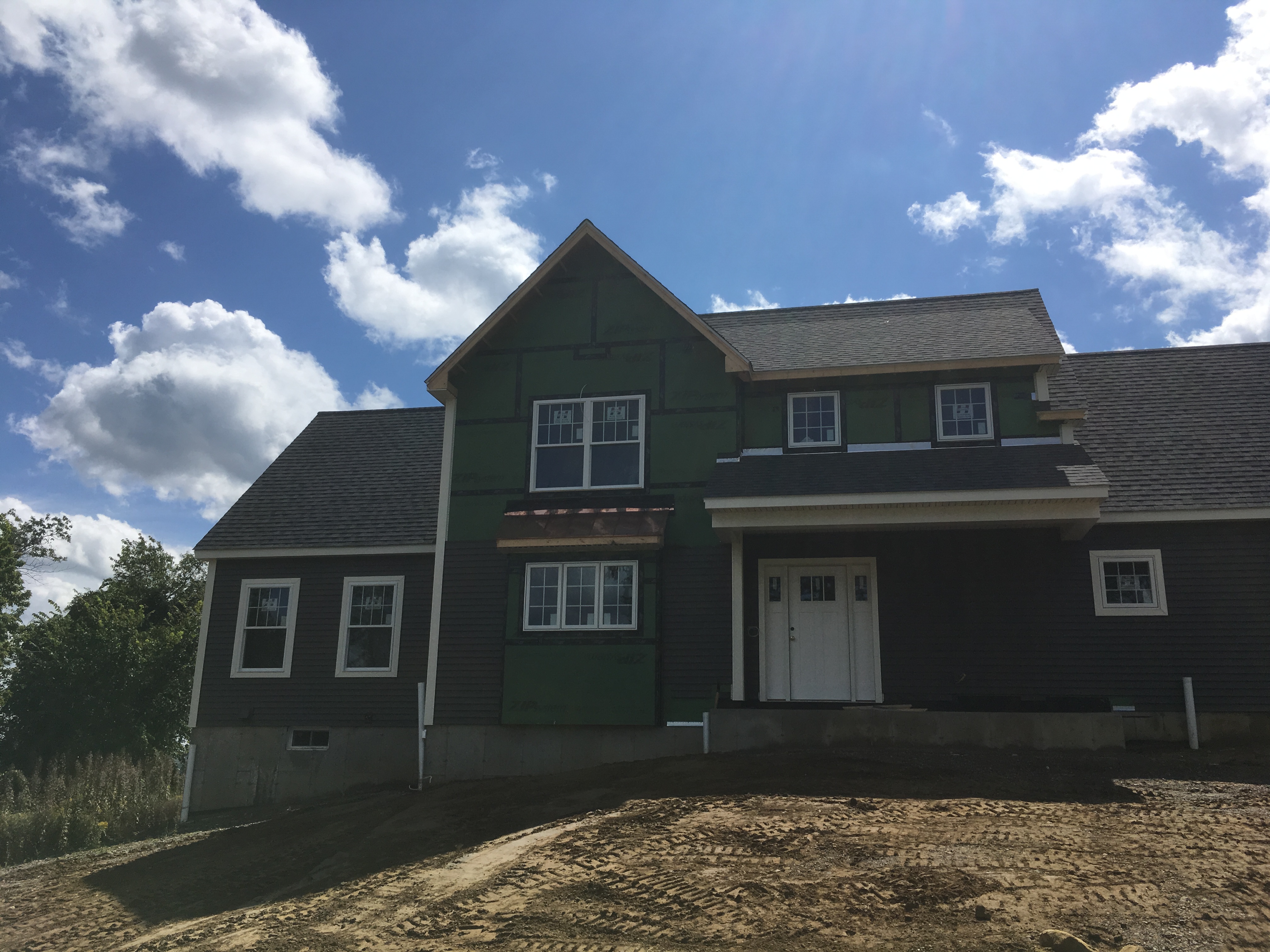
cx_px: 635
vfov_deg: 48.2
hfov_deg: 61.7
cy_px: 476
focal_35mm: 29
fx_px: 1064
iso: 25
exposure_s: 1/3344
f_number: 2.2
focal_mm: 4.15
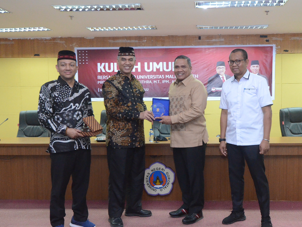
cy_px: 119
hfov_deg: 48.7
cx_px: 190
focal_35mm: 38
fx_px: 330
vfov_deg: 37.9
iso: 3200
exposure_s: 1/80
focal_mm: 15
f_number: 4.5
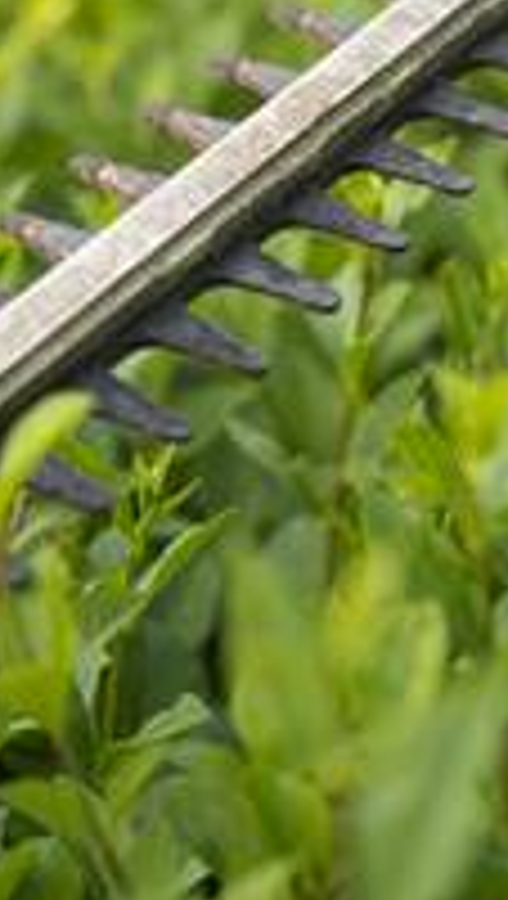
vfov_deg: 13.6
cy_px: 153
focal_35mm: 157
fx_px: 3747
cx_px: -333
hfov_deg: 7.6
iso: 320
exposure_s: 1/400
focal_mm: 50
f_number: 3.5
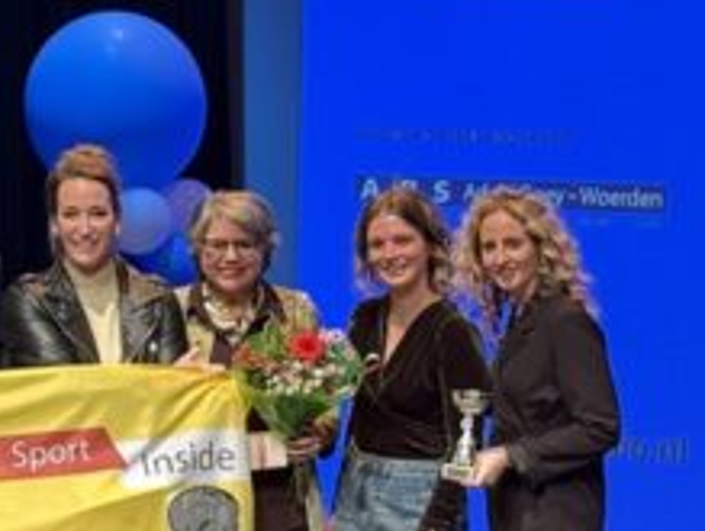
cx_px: 97
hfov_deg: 11.7
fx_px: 3427
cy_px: 232
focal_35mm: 168
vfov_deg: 8.9
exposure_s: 1/33
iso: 250
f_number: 1.78
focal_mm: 6.76
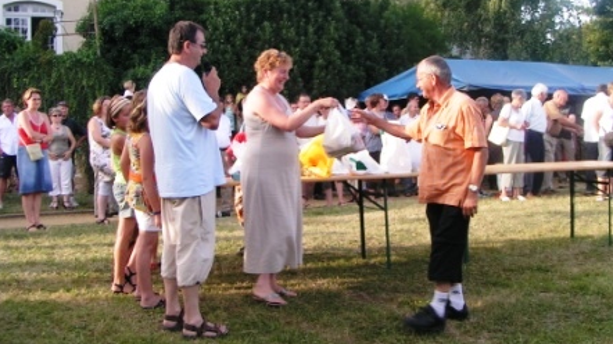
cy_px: 118
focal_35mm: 42
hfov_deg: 48.4
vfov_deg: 28.1
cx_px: 308
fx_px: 682
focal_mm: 5.8
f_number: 5.6
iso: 50
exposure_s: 1/60
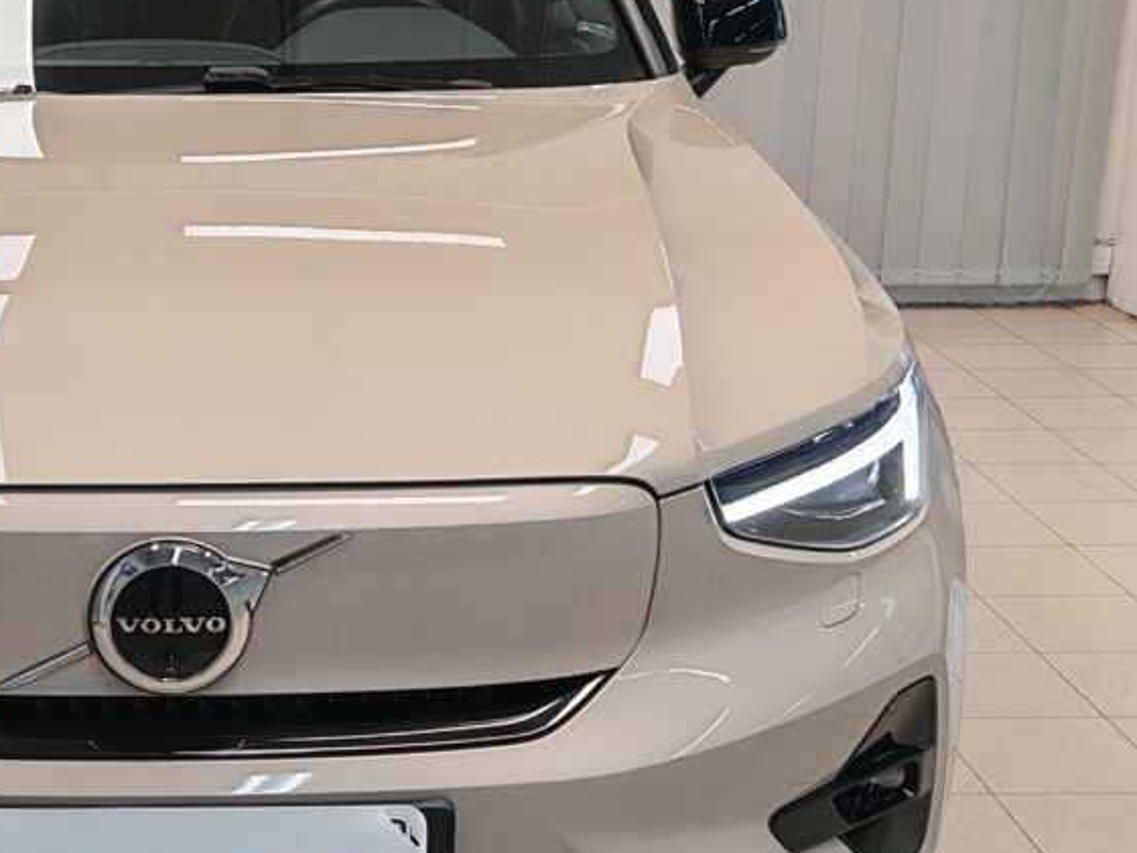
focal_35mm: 64
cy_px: 426
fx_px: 2102
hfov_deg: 29.3
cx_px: 166
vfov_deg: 22.9
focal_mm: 5.4
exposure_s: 1/100
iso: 80
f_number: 1.6
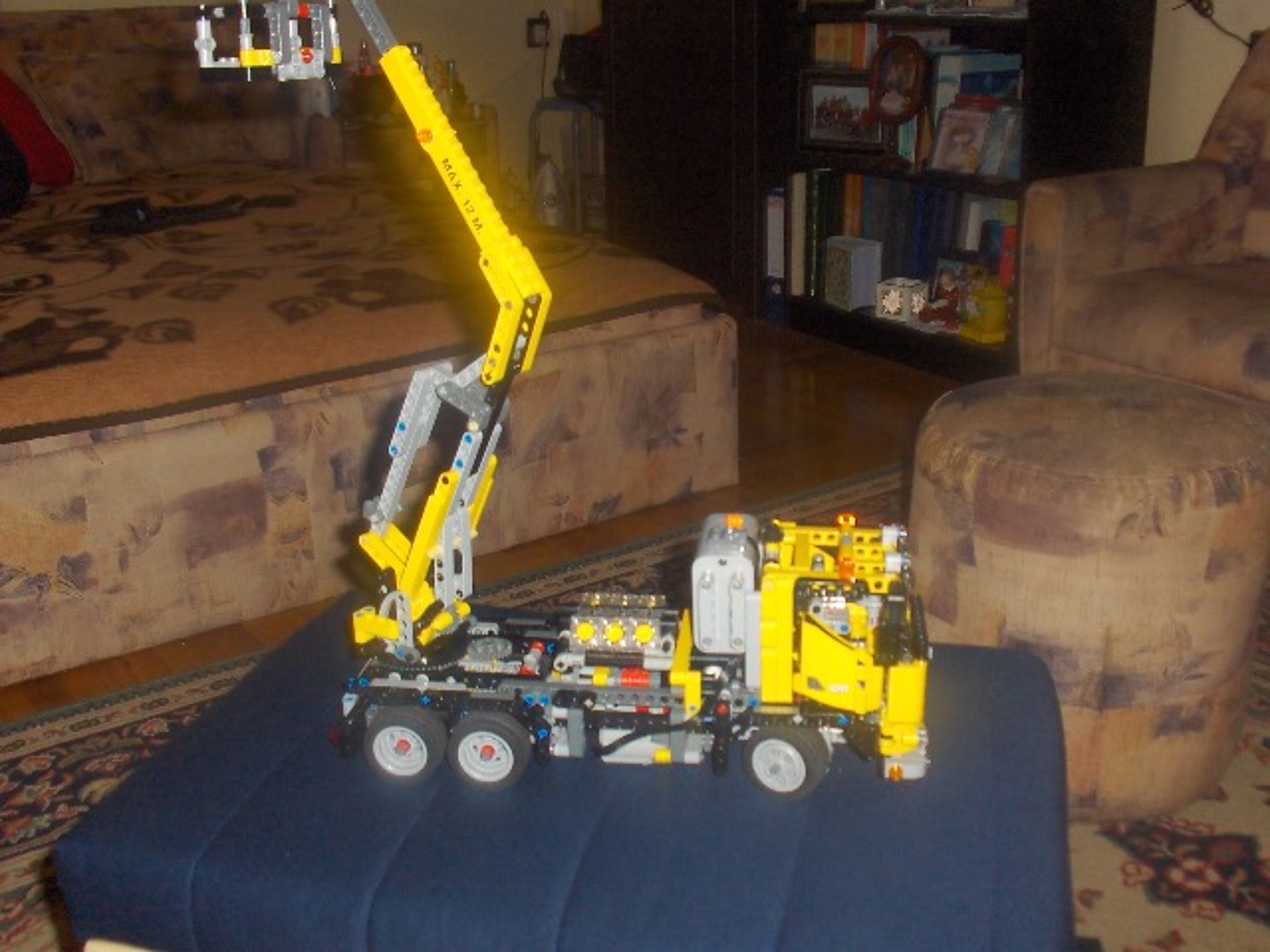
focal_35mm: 28
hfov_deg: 63.4
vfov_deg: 49.7
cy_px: 476
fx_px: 1027
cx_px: 635
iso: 50
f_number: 2.8
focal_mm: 5.8
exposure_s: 1/60
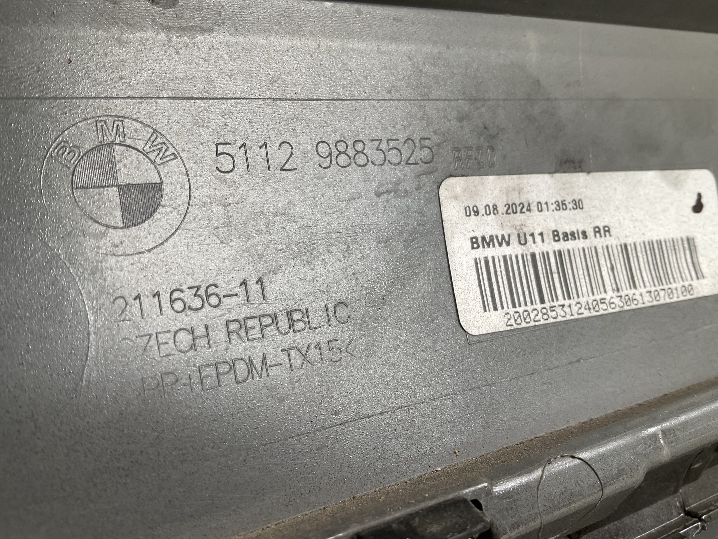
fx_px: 602
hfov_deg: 61.7
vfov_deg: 48.2
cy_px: 270
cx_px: 359
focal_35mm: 29
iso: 25
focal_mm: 3
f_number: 1.8
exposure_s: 1/120
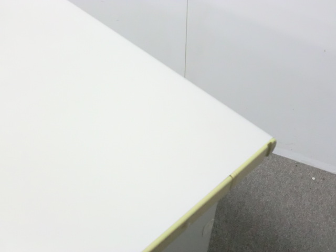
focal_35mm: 38
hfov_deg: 49.0
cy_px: 126
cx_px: 168
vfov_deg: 37.7
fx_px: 369
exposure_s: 1/40
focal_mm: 6.9
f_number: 3.9
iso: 800
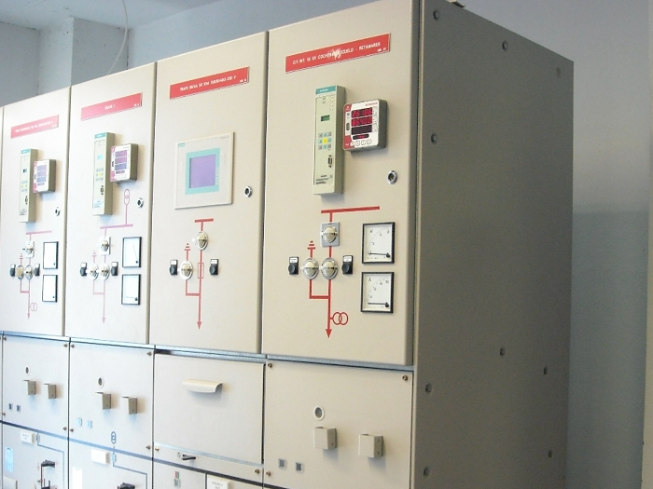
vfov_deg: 32.0
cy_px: 308
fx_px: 849
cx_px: 337
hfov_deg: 42.1
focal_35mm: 45
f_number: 2.8
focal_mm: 5.7
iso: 282
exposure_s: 1/60
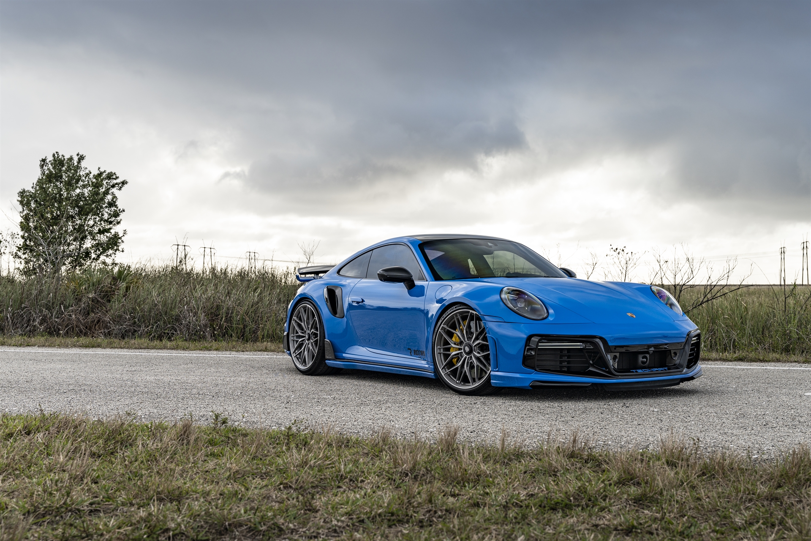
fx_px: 818
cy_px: 270
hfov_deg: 52.8
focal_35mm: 36
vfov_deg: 36.6
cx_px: 406
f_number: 4.5
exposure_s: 1/160
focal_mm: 36.3
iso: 125
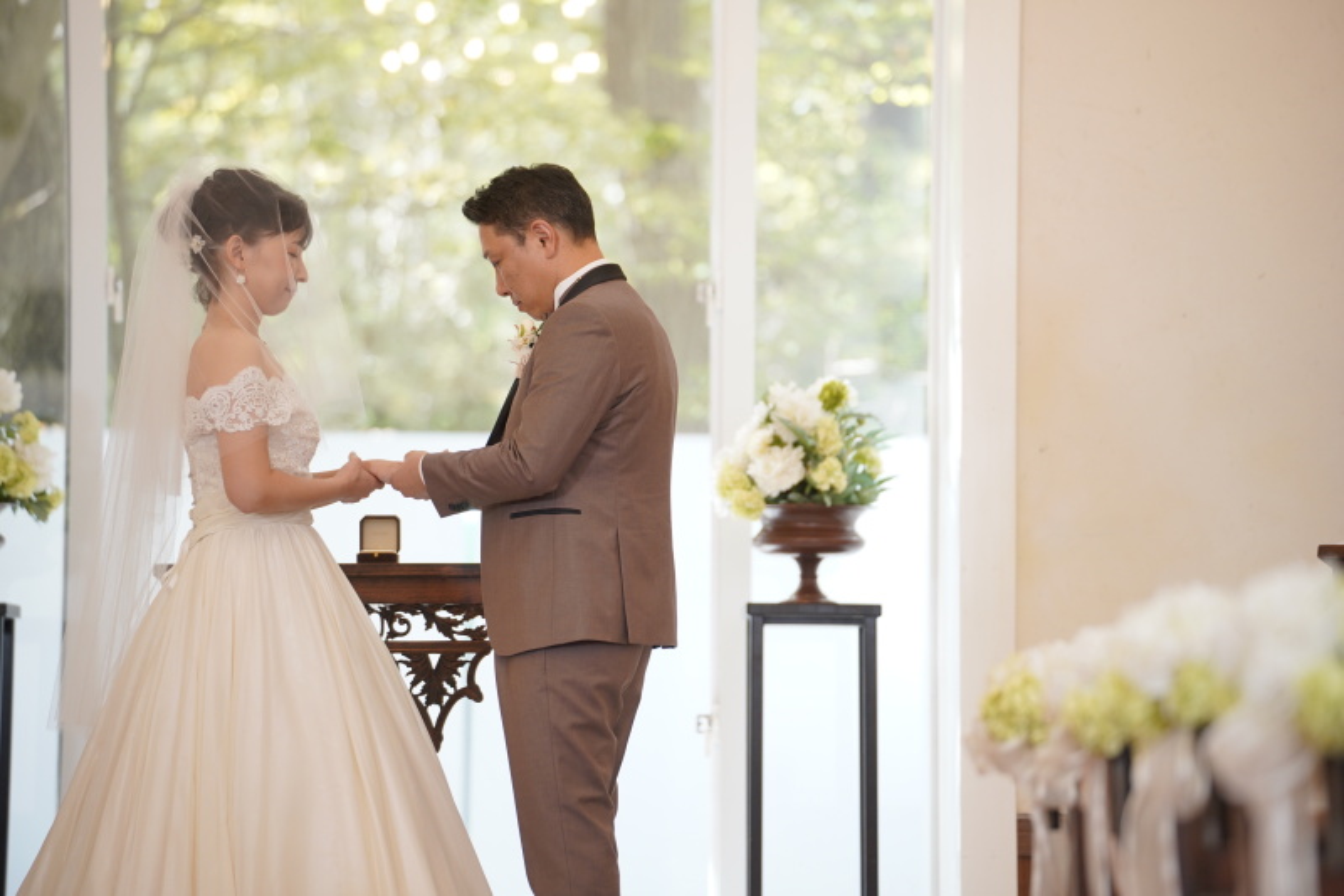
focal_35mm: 149
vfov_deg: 9.2
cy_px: 448
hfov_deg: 13.8
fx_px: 5561
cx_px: 672
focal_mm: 149
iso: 1000
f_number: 3.2
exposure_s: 1/125
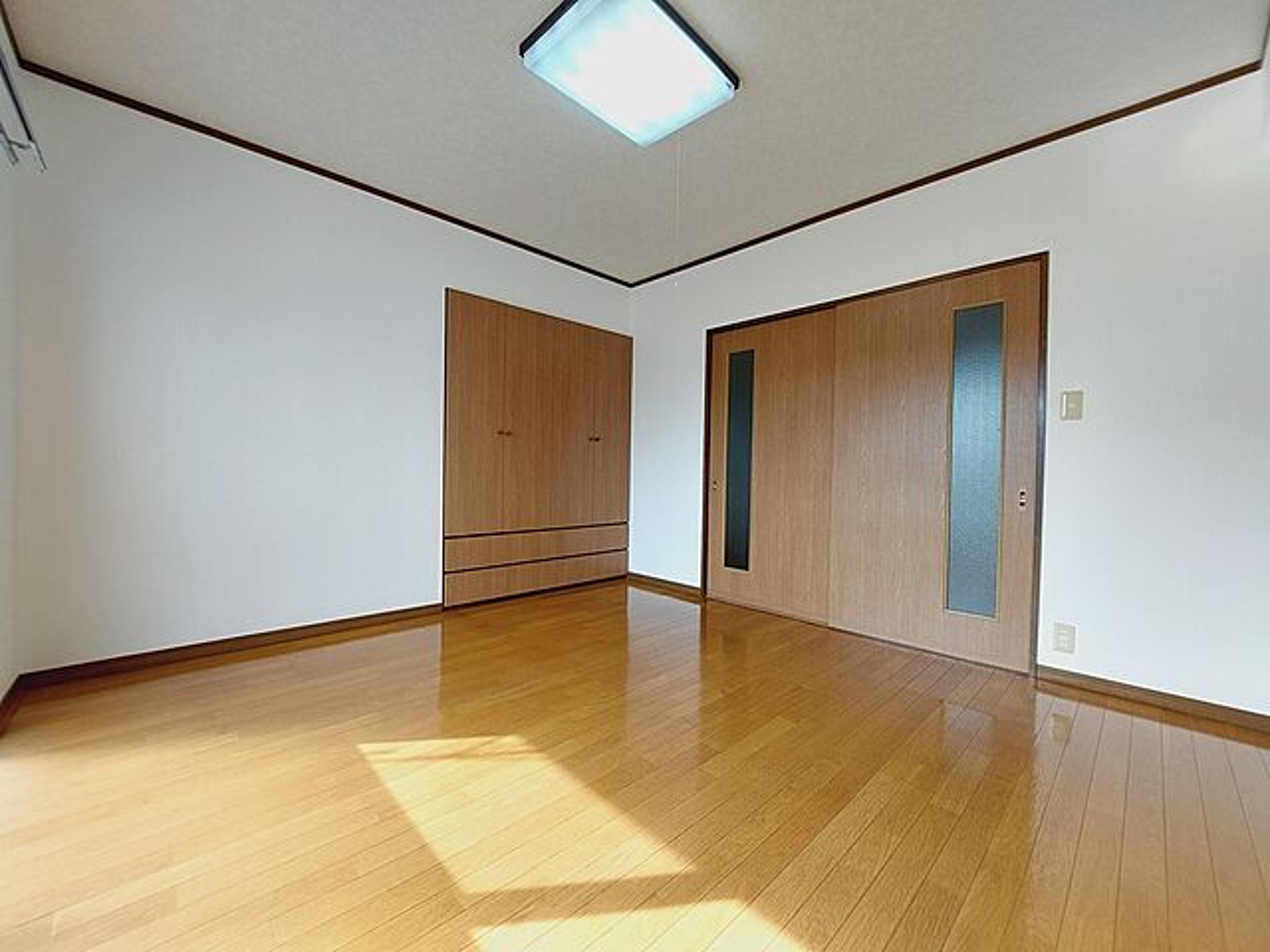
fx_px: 477
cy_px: 476
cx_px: 635
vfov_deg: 89.9
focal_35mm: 13
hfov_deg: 106.2
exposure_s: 1/120
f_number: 2.2
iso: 64
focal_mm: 1.74
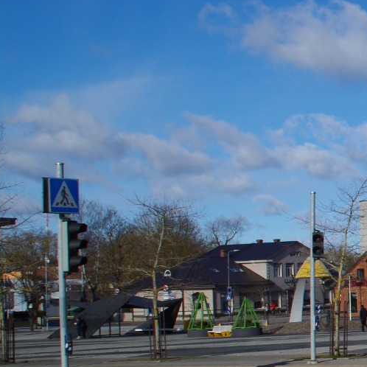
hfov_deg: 19.3
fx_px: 900
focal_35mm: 75
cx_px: 595
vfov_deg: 22.9
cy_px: 249
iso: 100
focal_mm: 18
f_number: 11
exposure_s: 1/200
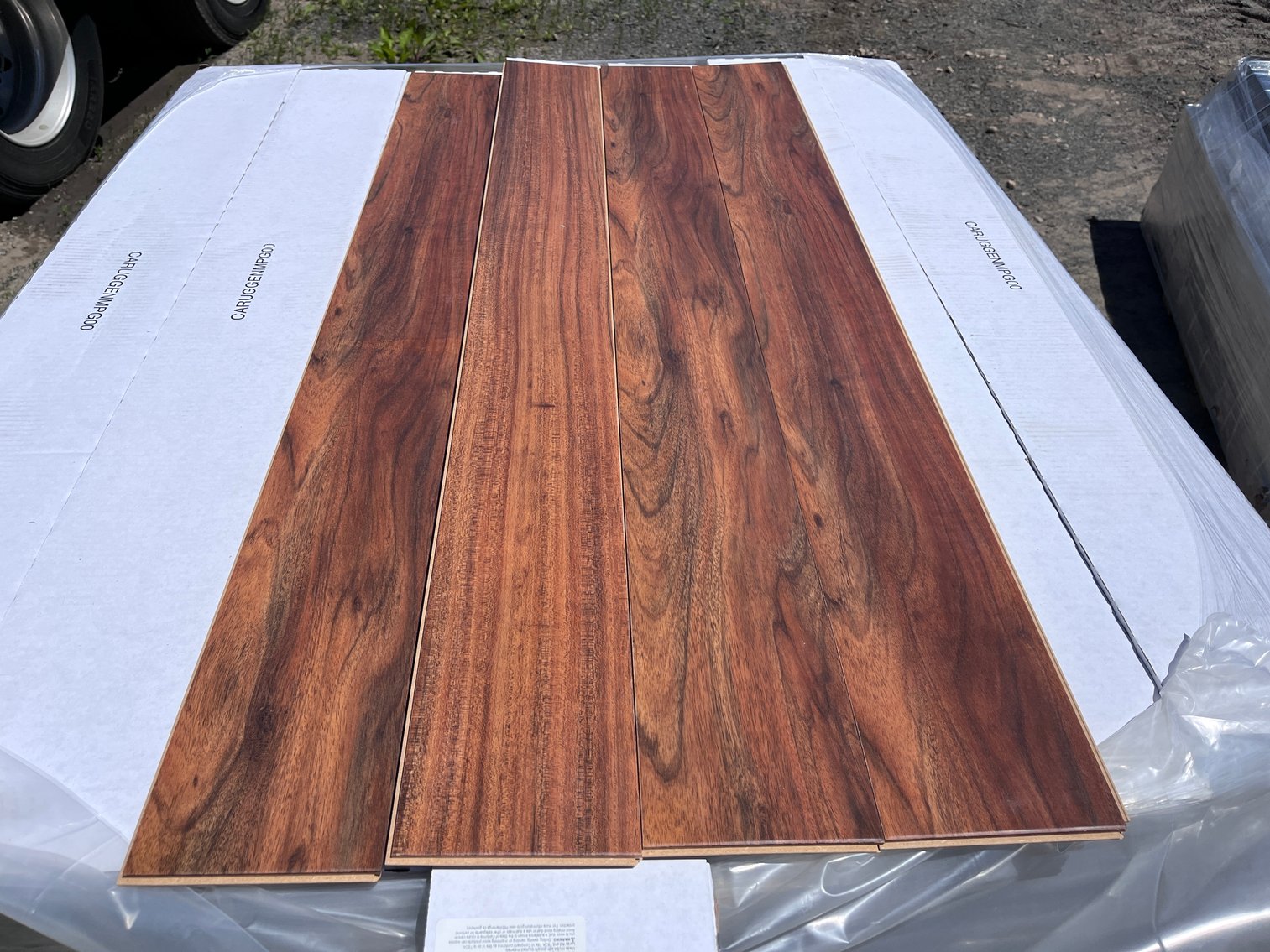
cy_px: 476
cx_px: 635
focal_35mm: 26
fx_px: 954
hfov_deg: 67.3
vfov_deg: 53.1
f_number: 1.6
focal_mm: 5.1
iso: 50
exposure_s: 1/10870
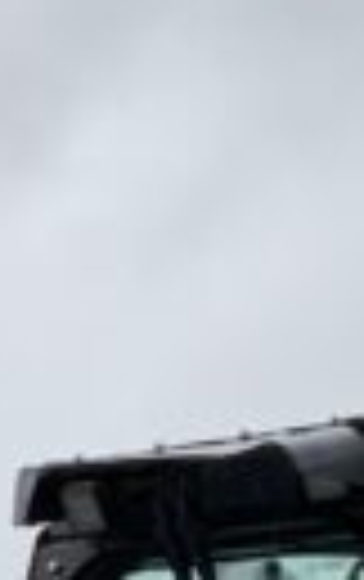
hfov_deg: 5.3
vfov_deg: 8.4
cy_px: 877
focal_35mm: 244
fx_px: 3860
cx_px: -458
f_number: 1.8
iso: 20
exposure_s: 1/122
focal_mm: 3
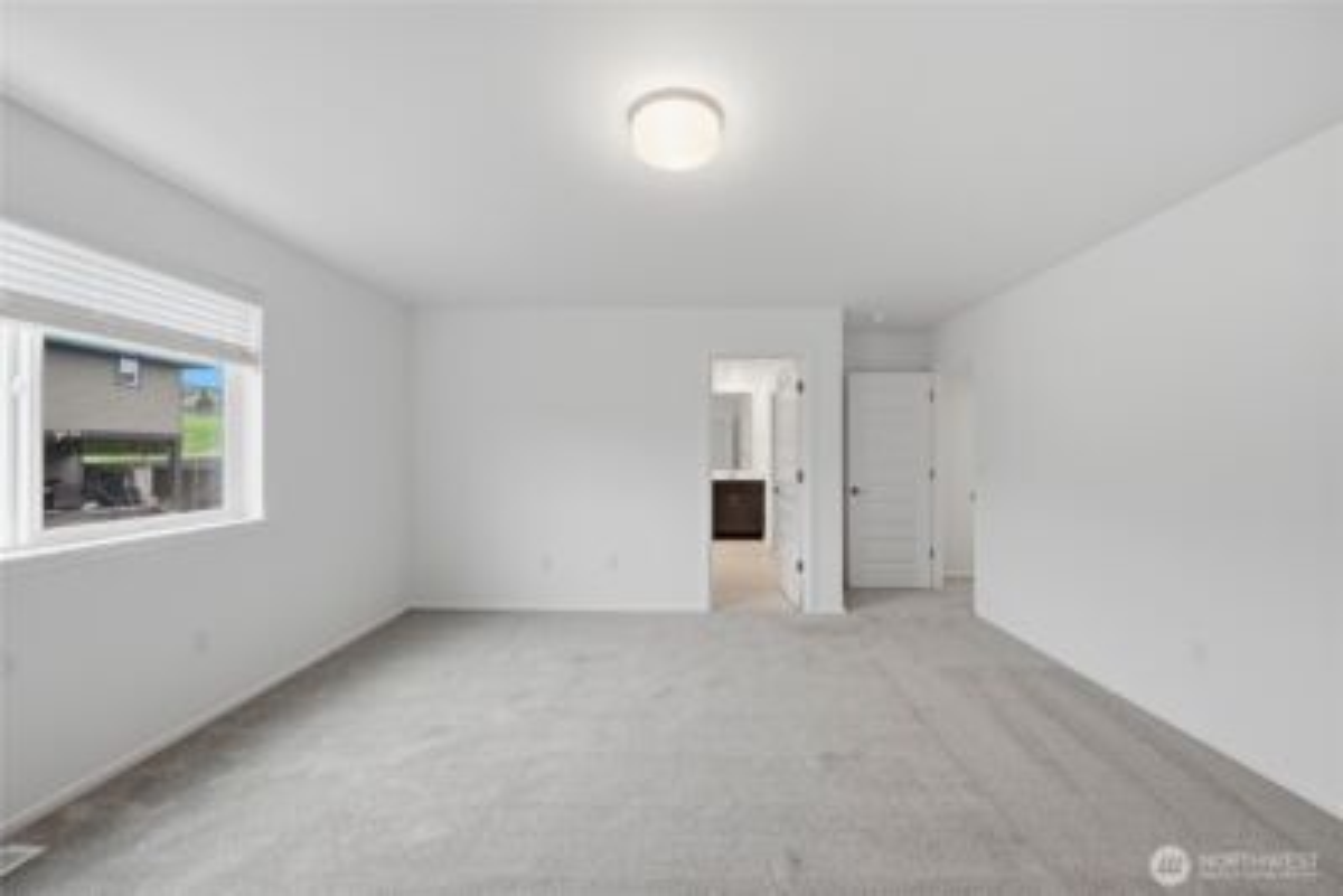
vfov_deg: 81.3
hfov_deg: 104.2
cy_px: 448
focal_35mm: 14
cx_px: 672
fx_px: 522
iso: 100
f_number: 7.1
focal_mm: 14
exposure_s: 1/30
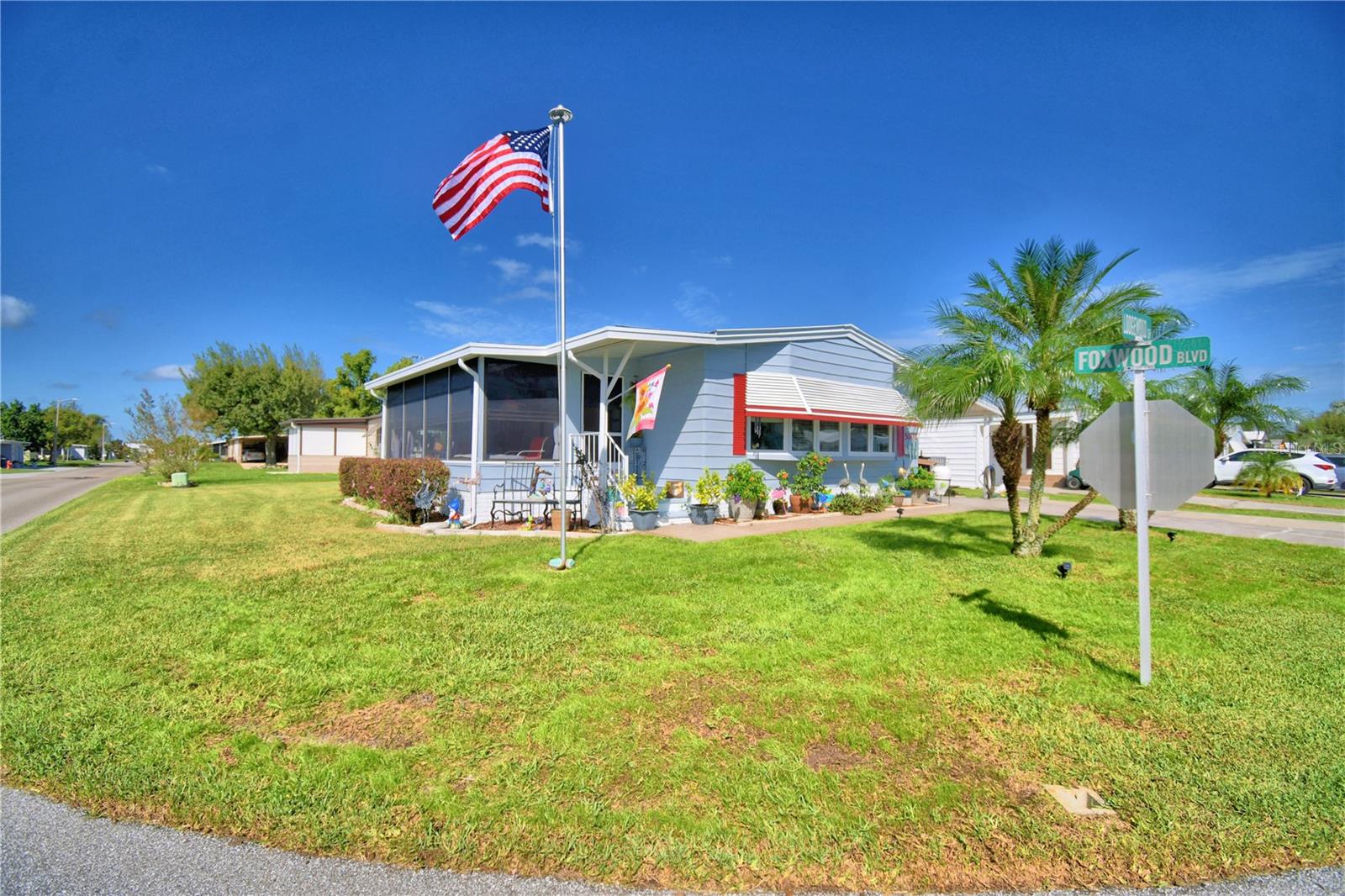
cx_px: 672
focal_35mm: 15
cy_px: 448
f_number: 4.5
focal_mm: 10
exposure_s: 1/1600
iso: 100
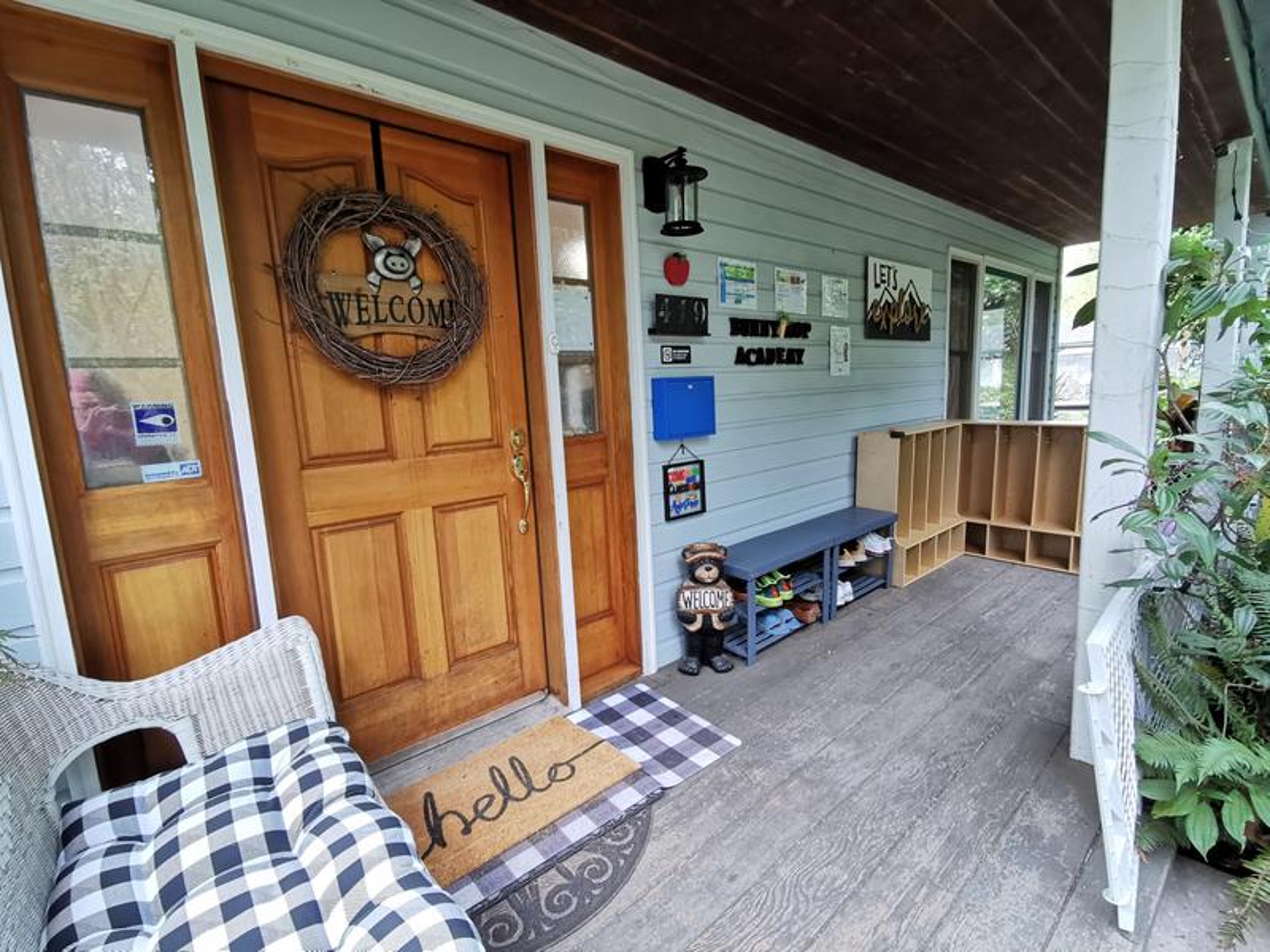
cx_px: 635
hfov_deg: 94.5
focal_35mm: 16
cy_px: 476
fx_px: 587
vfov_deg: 78.1
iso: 320
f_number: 2.2
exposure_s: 1/33.3
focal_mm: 2.35
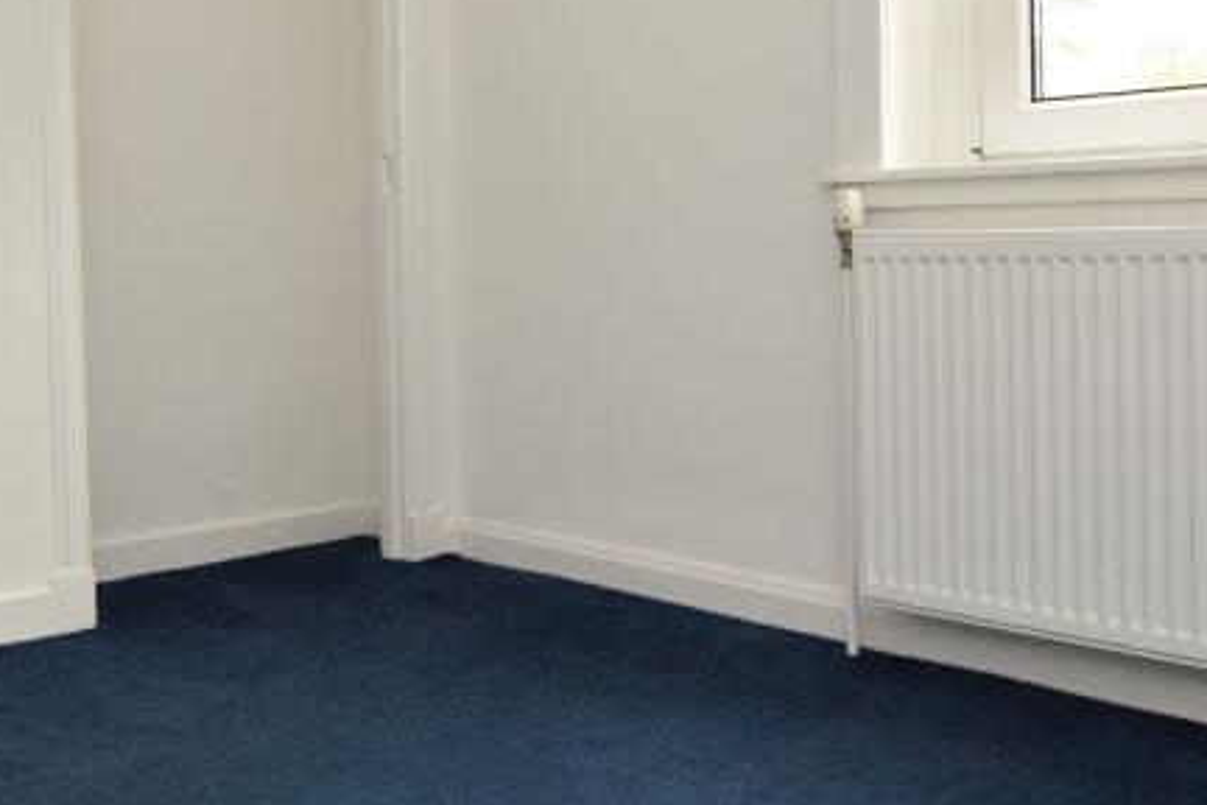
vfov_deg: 28.9
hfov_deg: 42.2
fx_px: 1548
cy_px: 264
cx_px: 427
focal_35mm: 46
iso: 800
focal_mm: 13
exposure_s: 1/100
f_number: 5
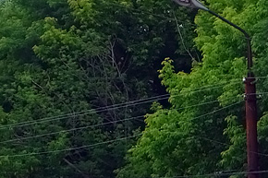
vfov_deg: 3.3
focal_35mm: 414
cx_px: 200
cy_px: 159
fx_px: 3080
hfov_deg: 5.0
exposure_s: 1/500
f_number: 4.9
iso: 320
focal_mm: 37.1
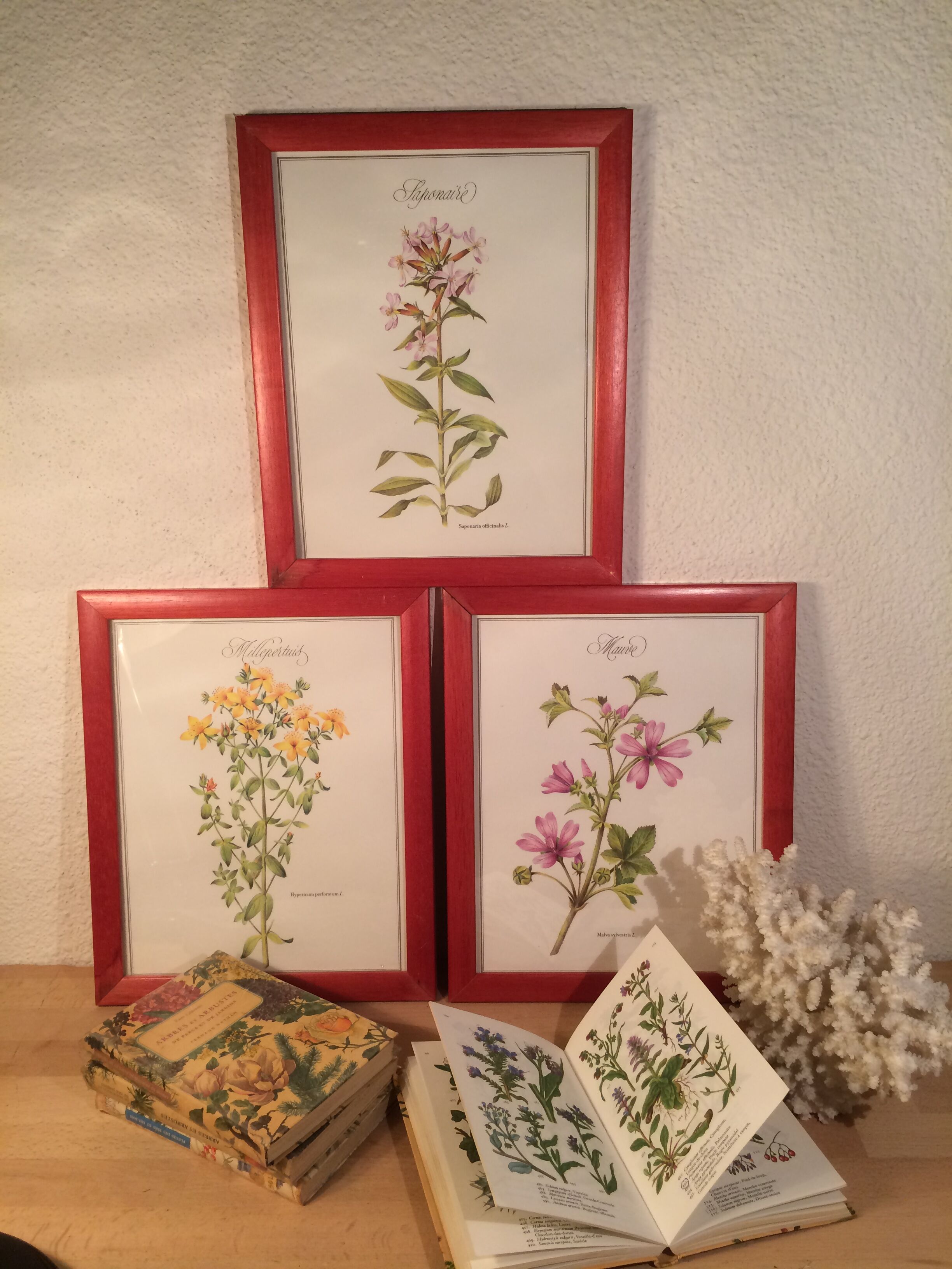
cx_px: 476
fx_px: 1063
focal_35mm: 29
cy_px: 634
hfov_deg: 48.2
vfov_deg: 61.7
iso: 50
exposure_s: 1/33
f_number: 2.2
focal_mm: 4.15
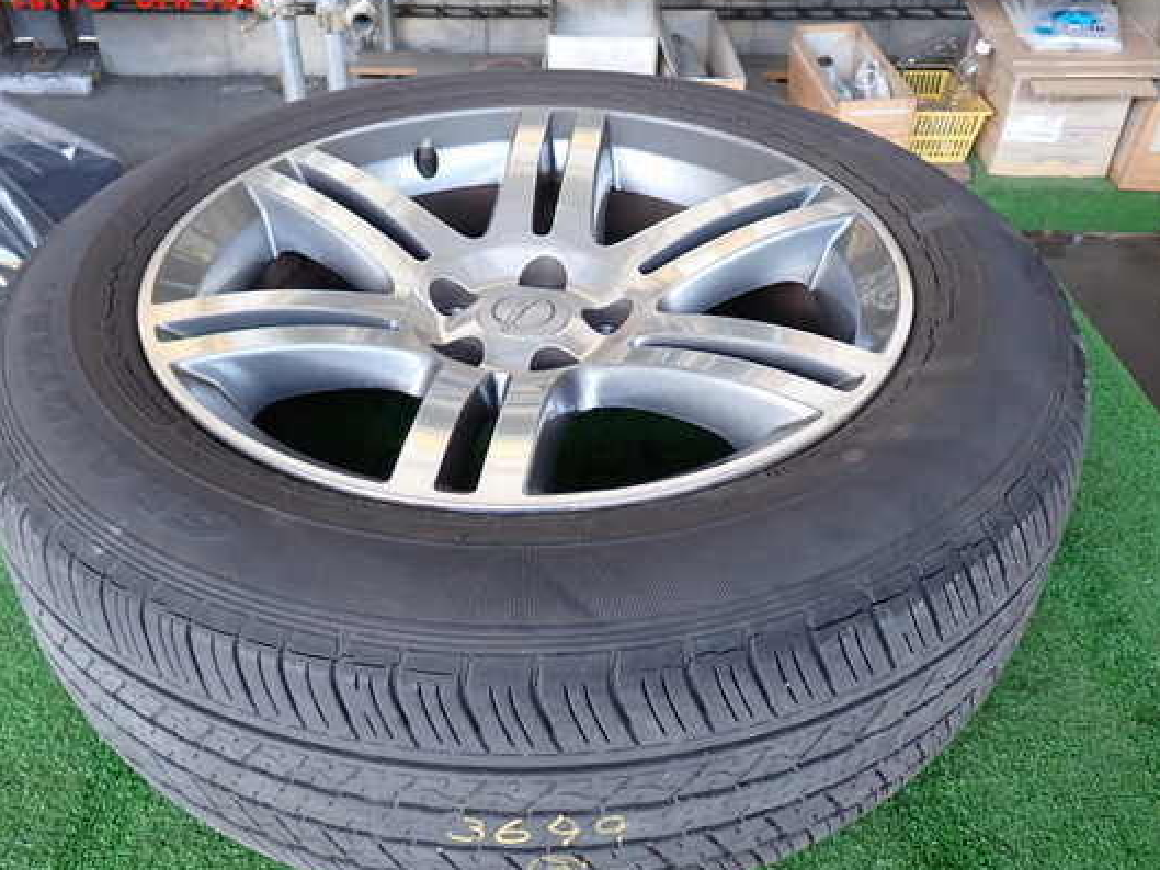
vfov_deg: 41.8
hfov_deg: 53.8
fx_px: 1140
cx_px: 513
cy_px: 460
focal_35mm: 34
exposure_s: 1/50
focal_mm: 5.4
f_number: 2.3
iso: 200
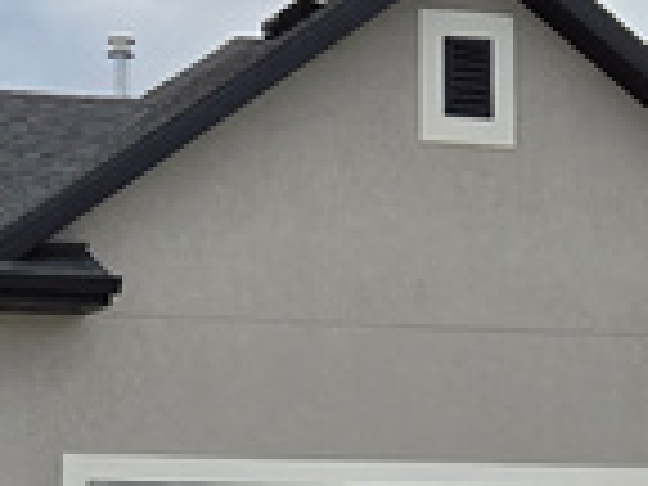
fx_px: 3070
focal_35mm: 164
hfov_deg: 12.0
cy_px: 873
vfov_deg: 8.7
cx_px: 324
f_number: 1.8
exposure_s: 1/1208
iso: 25
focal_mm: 5.4
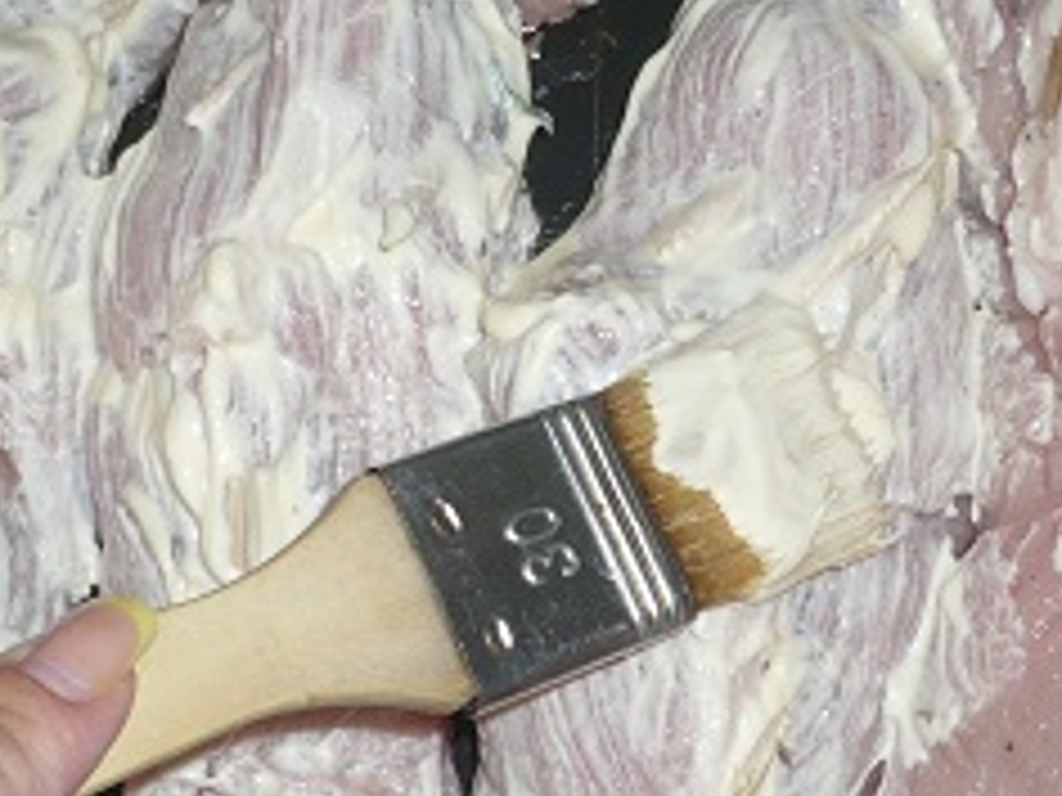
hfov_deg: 20.6
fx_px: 2915
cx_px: 702
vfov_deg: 15.5
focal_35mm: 95
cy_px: 567
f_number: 2.8
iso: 100
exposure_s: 1/30
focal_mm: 5.8
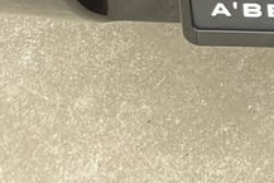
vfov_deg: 6.2
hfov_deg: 11.0
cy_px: -628
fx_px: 1295
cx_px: 549
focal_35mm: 170
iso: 125
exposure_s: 1/100
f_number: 1.6
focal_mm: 4.2
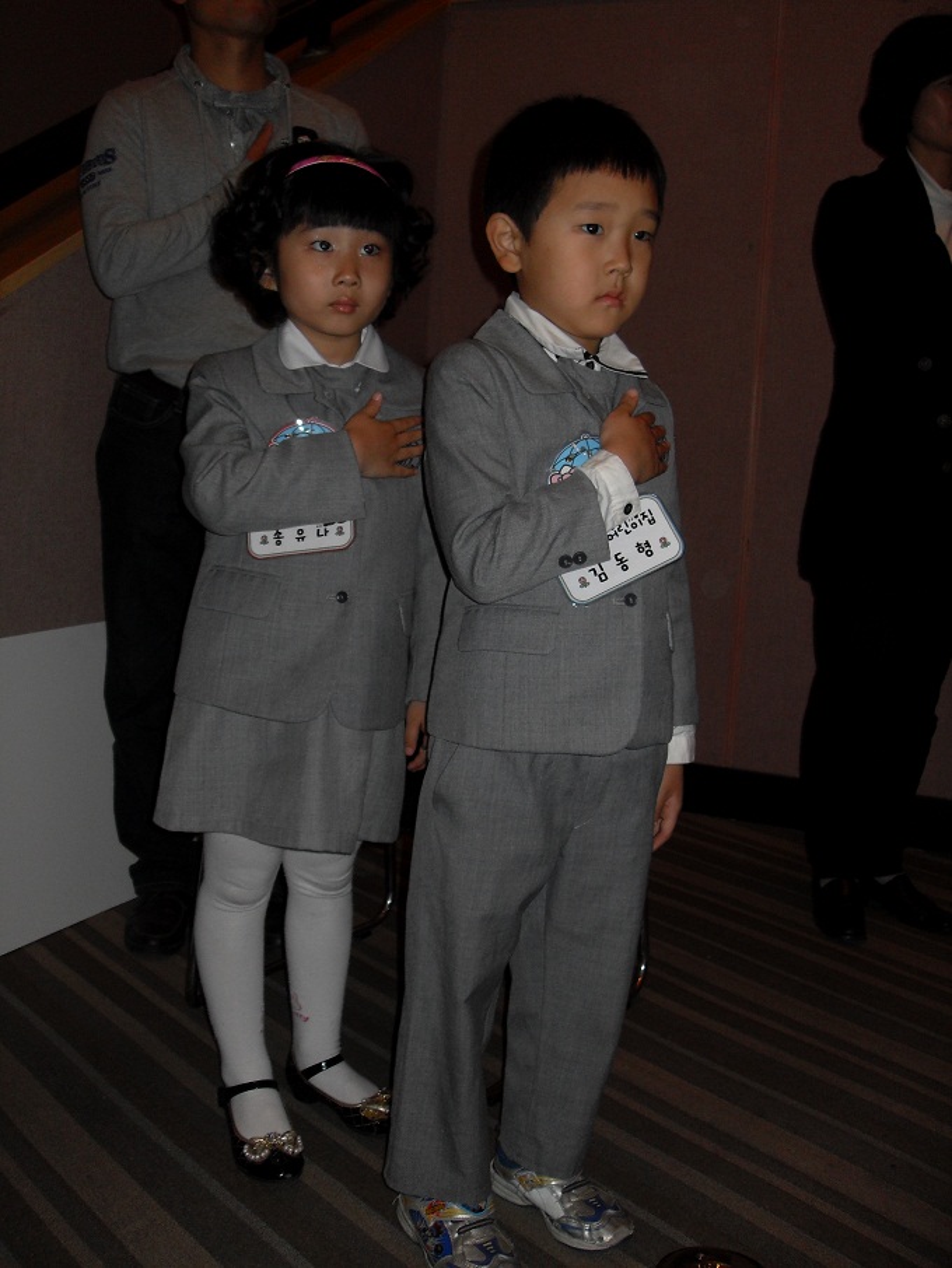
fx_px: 1356
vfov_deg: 50.1
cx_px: 476
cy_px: 634
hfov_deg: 38.7
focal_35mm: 37
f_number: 2.8
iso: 100
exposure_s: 1/45
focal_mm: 6.3
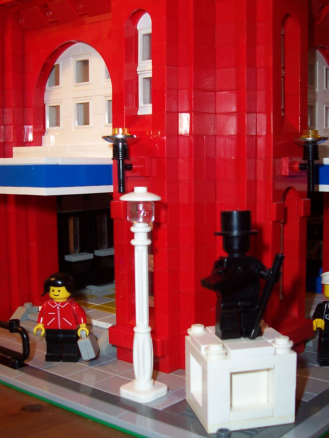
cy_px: 223
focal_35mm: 48
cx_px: 200
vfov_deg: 39.6
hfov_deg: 30.2
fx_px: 608
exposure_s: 1/60
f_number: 2.8
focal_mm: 5.6
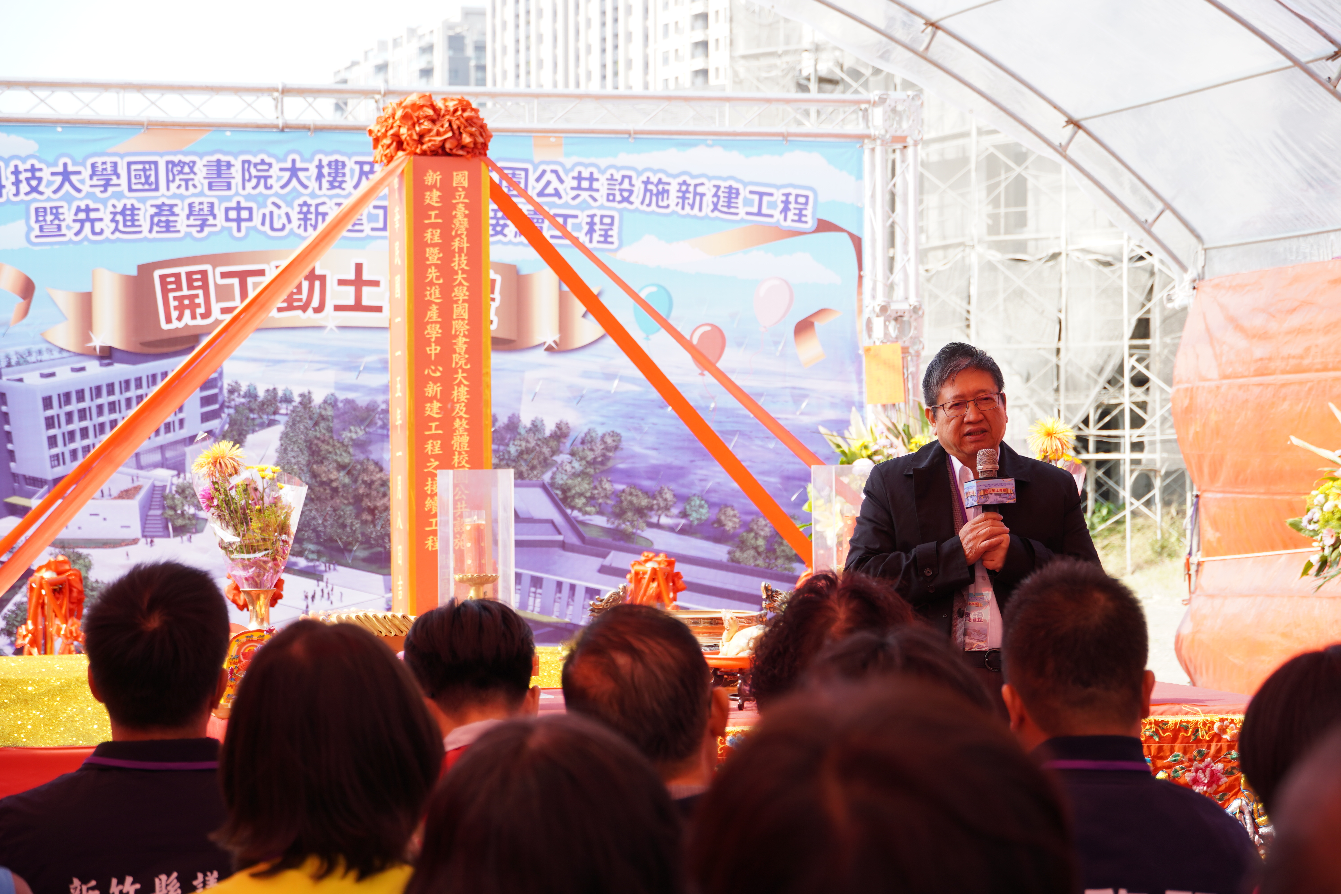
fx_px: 3520
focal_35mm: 94
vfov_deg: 14.5
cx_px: 670
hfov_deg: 21.6
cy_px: 447
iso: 100
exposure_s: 1/100
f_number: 5.6
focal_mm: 63
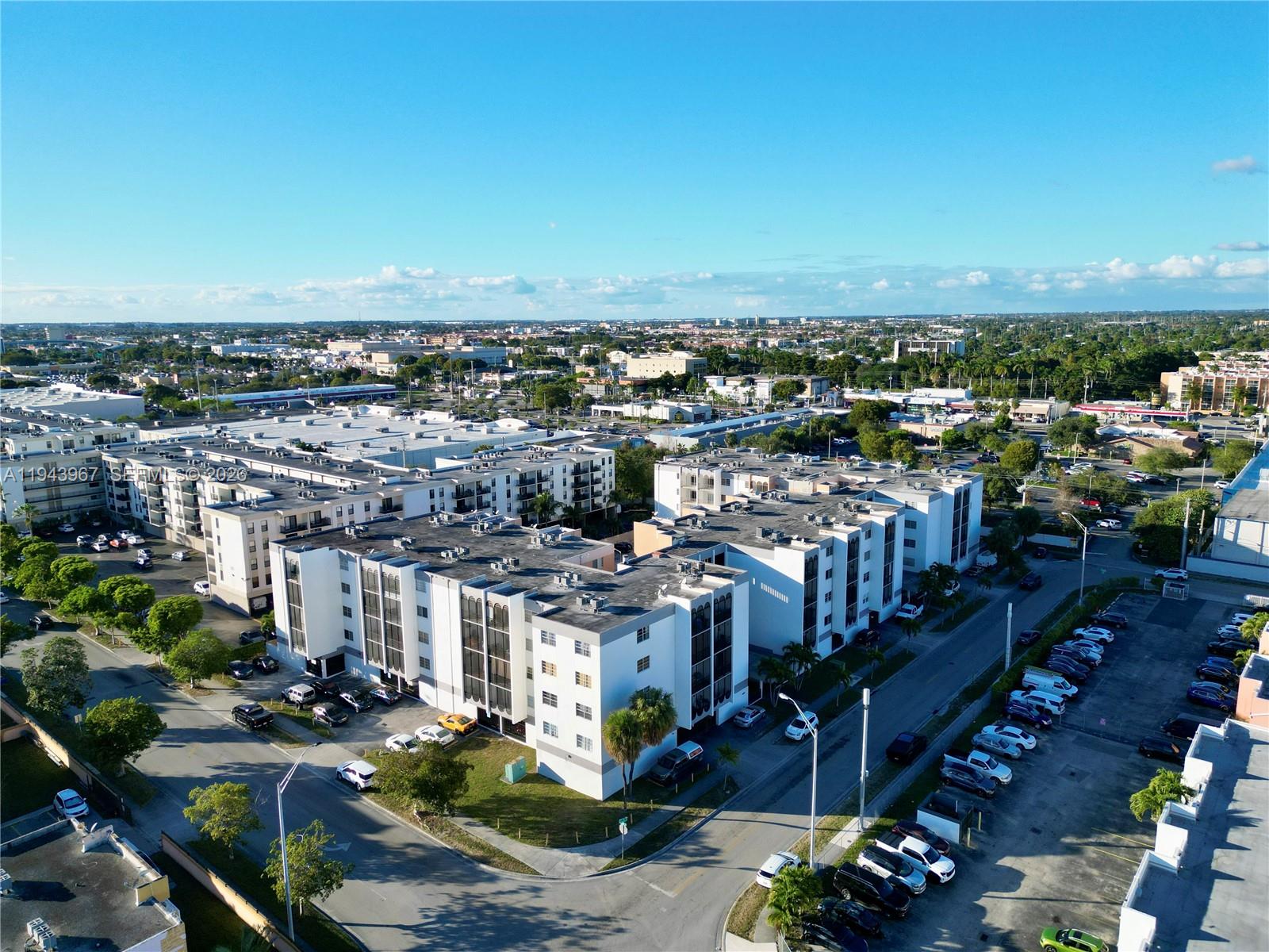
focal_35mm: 24
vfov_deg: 56.8
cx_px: 634
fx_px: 880
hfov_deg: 71.6
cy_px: 476
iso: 130
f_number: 1.7
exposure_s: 1/2000
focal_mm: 6.72
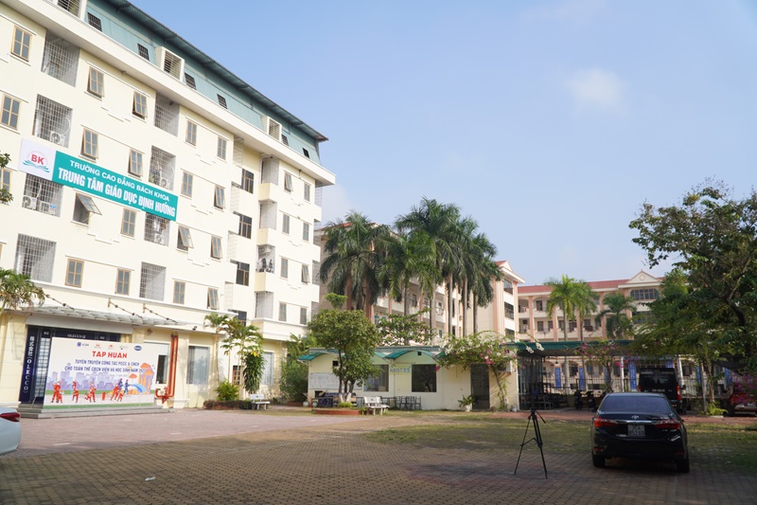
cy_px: 252
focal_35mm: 27
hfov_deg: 67.4
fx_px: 568
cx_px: 378
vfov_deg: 47.9
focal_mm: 18
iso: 100
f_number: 4
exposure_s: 1/800
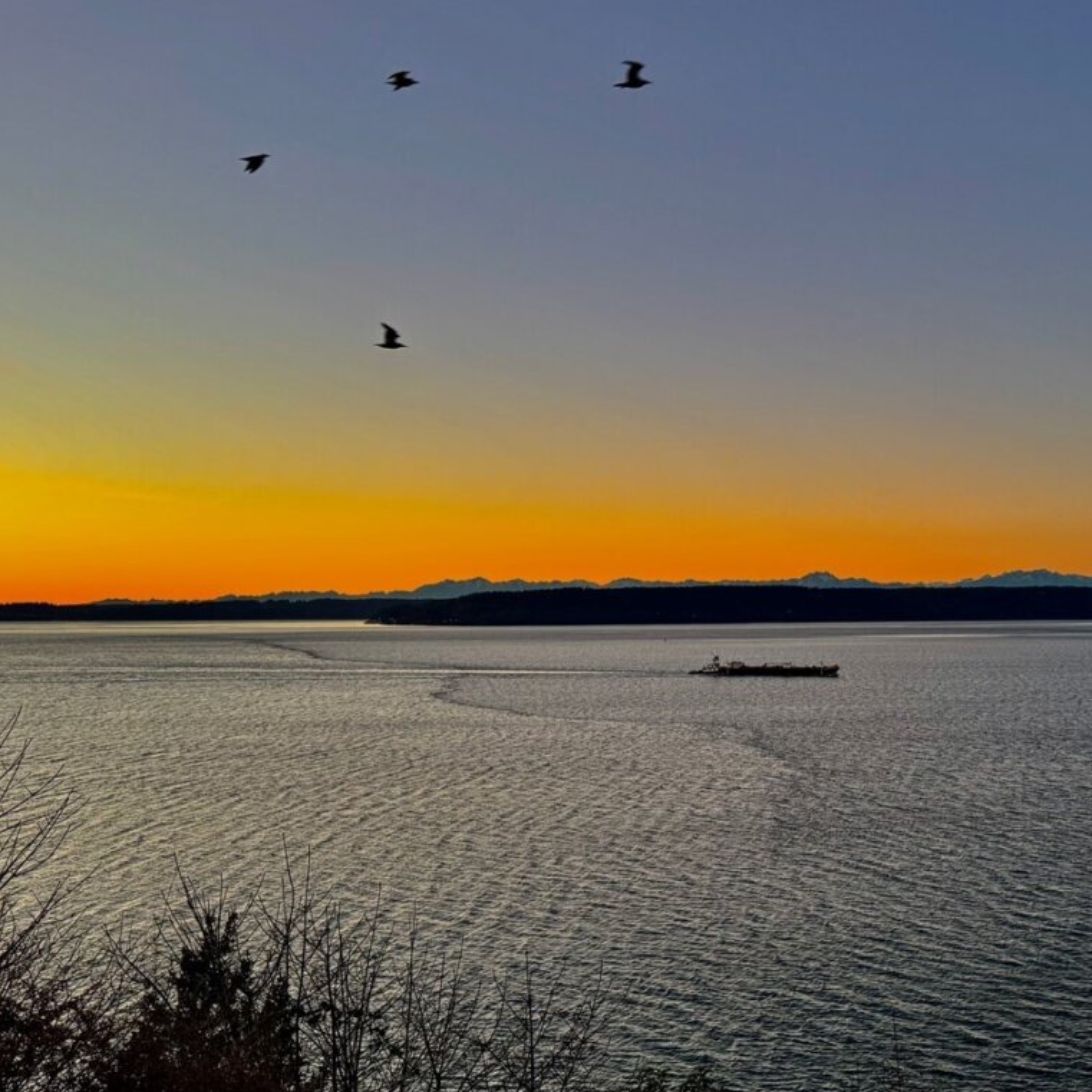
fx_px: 1392
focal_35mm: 39
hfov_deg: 42.2
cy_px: 618
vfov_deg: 42.7
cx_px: 742
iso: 100
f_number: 1.78
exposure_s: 1/120
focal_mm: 6.76
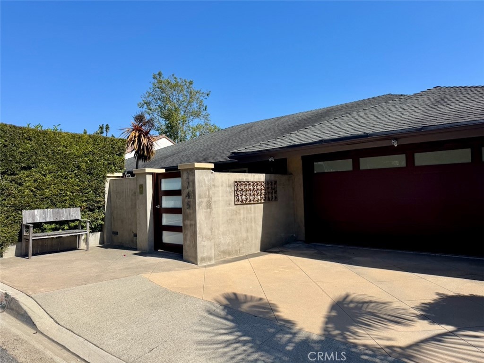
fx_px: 336
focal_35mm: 24
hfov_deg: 71.6
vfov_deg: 56.8
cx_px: 242
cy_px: 182
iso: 80
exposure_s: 1/4950
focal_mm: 6.76
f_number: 1.78
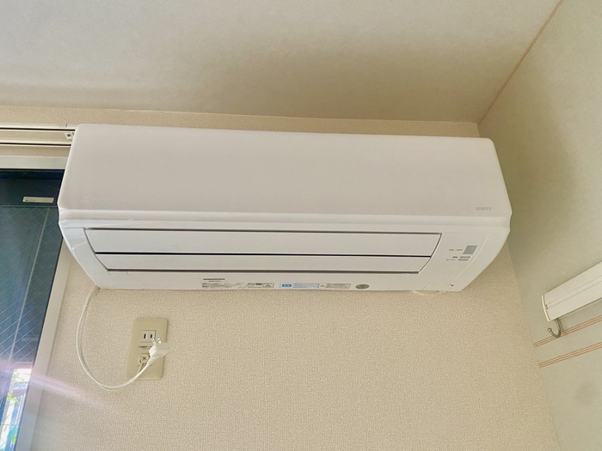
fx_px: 452
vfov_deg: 53.1
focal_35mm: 26
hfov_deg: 67.3
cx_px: 301
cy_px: 226
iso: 640
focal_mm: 4.25
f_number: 1.8
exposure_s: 1/40
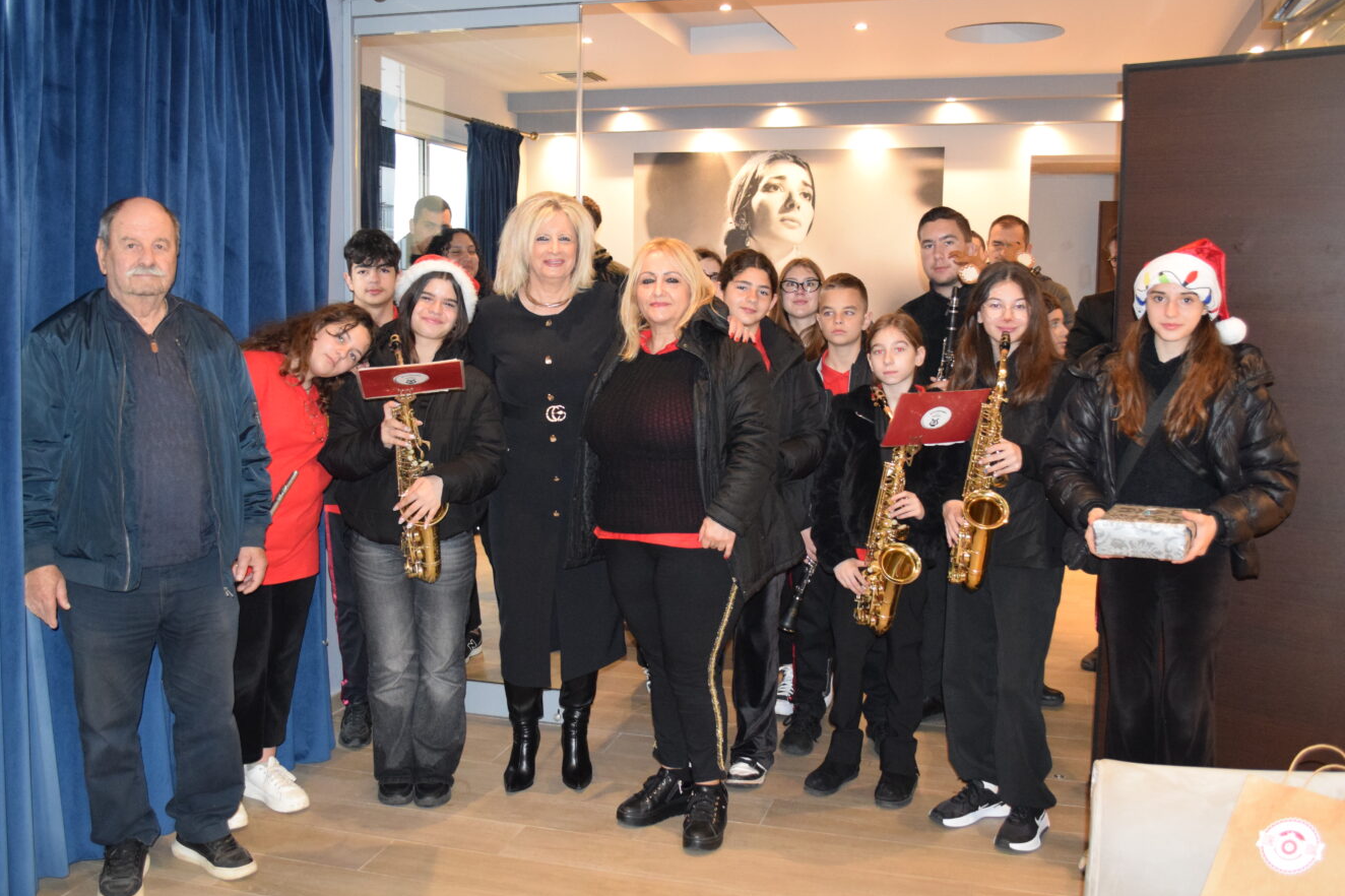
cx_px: 644
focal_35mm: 34
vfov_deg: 38.8
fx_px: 1270
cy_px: 406
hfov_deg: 55.8
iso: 2500
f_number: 3.8
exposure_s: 1/60
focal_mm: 20
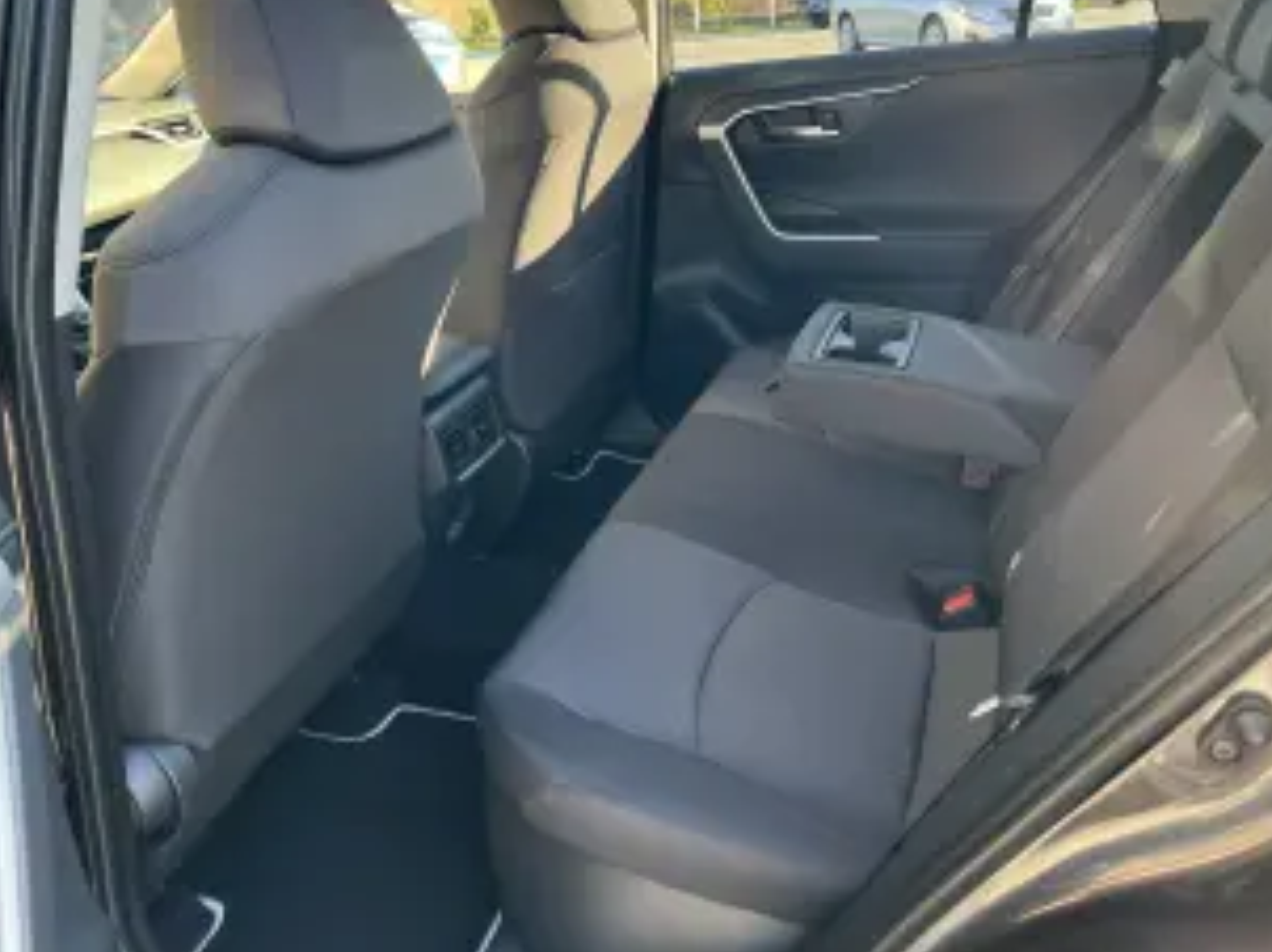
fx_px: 1138
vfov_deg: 45.2
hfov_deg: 58.4
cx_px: 670
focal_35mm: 31
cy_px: 392
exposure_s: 1/121
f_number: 1.5
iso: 80
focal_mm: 5.7
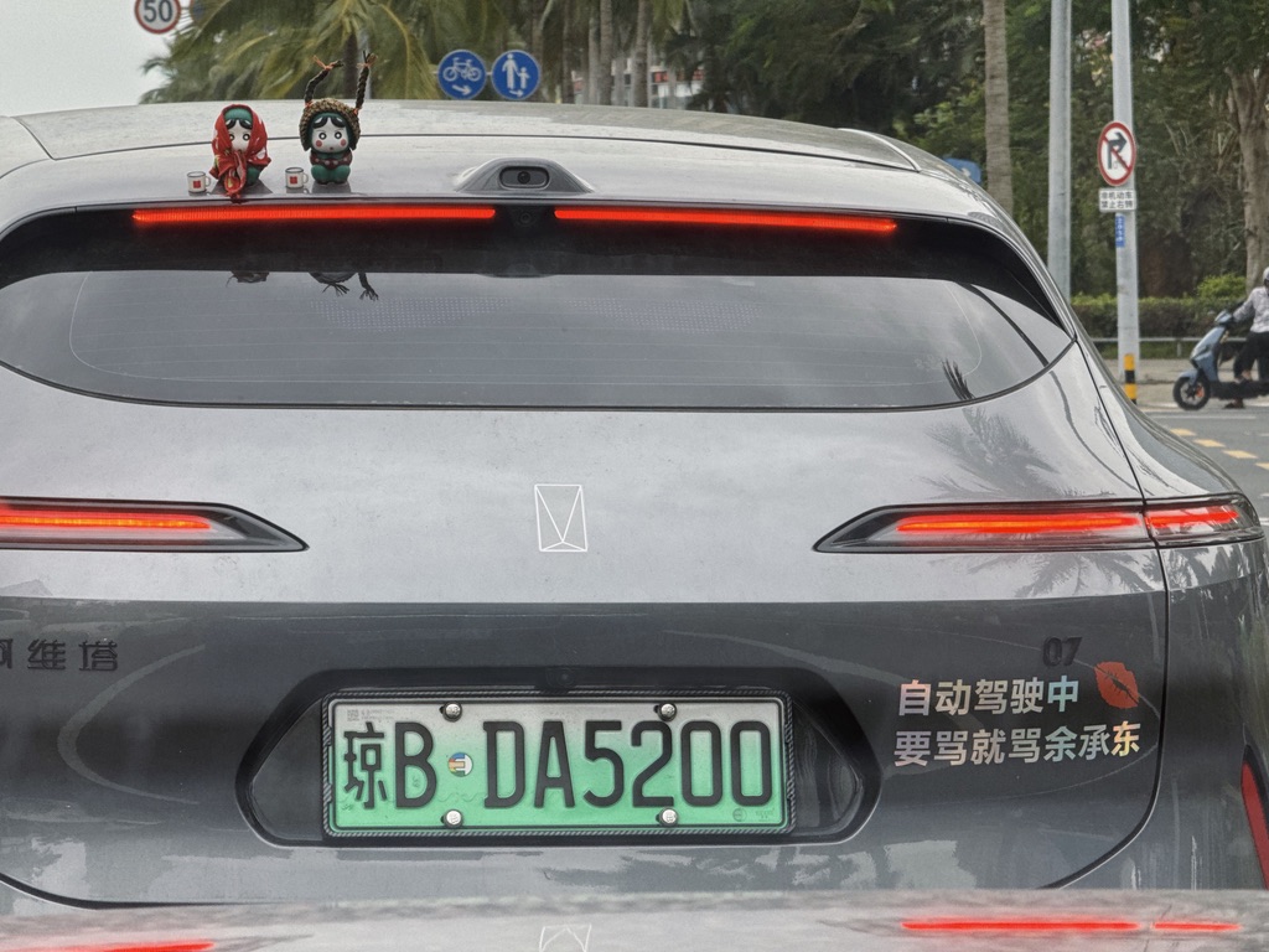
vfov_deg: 12.3
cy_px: 476
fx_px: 4399
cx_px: 634
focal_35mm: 120
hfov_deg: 16.4
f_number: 2.8
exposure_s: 1/243
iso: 80
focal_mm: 15.66
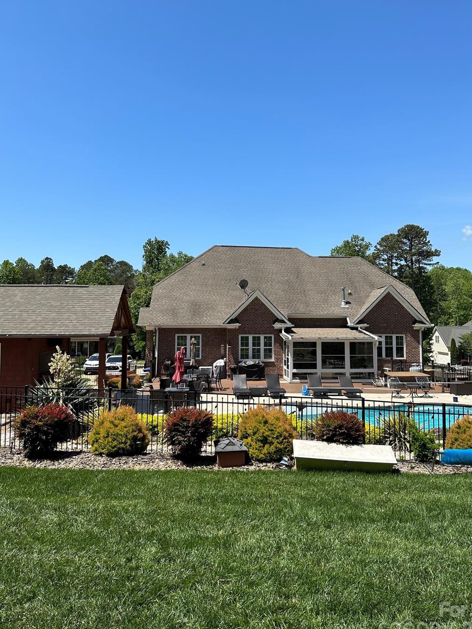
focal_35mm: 27
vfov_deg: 65.3
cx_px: 260
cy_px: 297
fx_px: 491
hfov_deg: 51.3
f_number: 1.78
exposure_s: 1/3717
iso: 80
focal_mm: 6.86
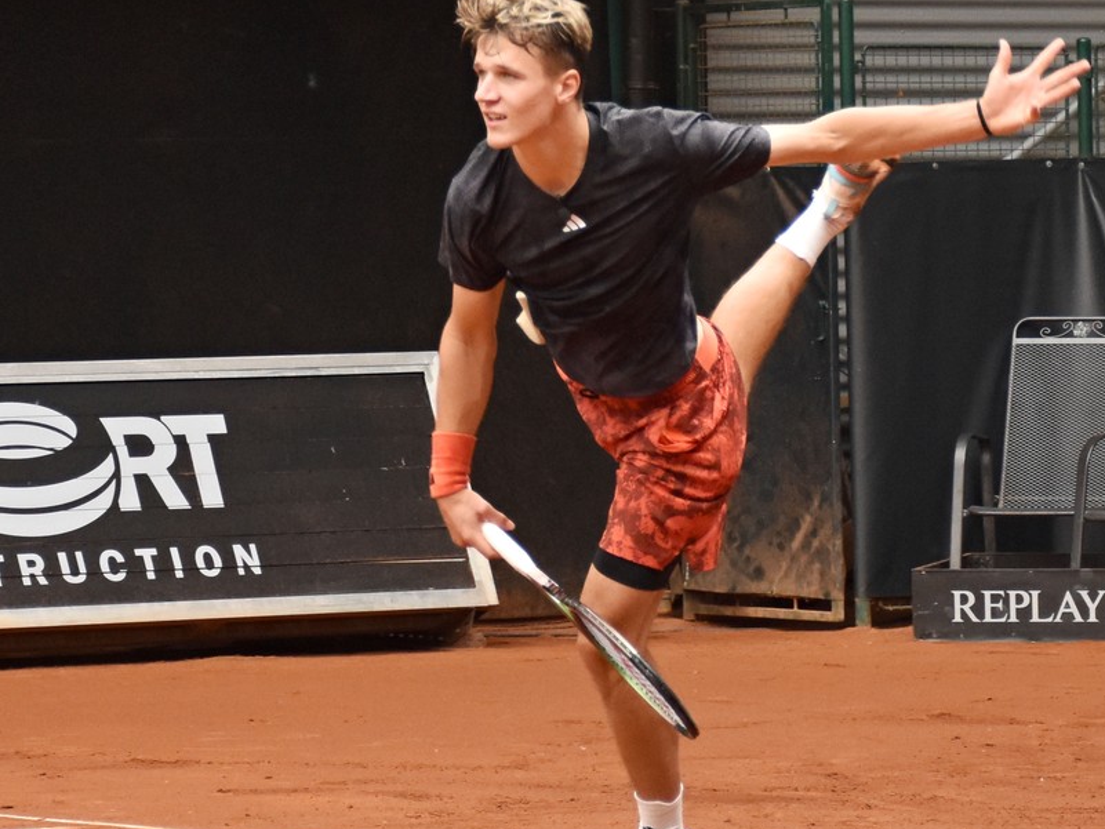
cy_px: 450
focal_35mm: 135
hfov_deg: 14.6
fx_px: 4310
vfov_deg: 11.0
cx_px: 763
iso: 1250
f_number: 5
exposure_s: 1/500
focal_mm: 60
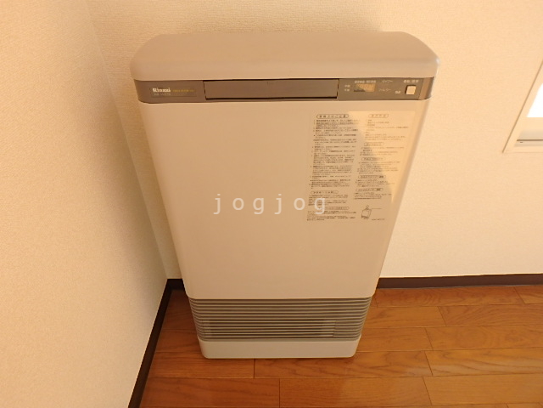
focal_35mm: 21
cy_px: 204
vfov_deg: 63.4
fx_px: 329
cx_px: 272
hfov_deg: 79.0
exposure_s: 1/60
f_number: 3.5
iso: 160
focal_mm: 3.7
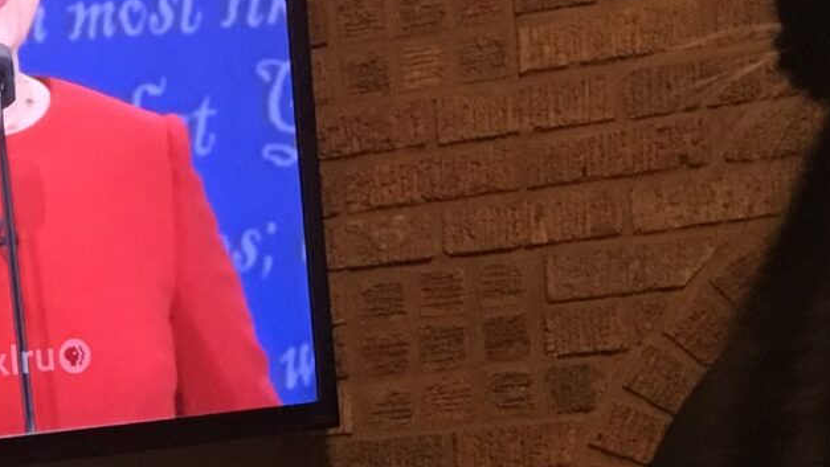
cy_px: 710
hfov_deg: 15.0
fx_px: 2840
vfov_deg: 9.2
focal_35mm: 129
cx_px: -522
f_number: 2.2
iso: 160
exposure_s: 1/30
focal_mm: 4.15
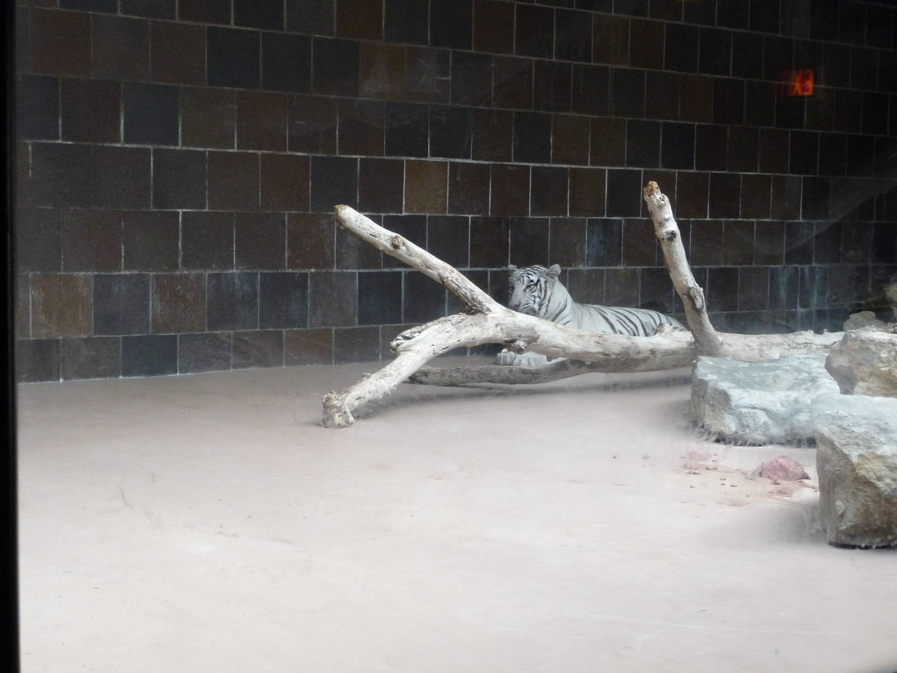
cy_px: 336
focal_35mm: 55
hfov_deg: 34.9
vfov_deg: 26.6
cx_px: 448
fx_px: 1425
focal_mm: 9.3
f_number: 4.3
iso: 400
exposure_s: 1/80
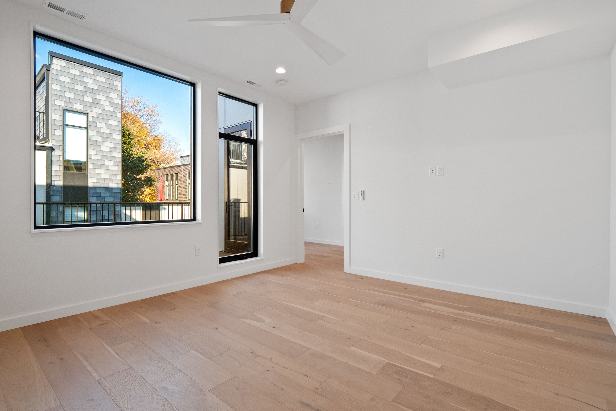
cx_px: 308
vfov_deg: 73.7
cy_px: 206
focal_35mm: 16
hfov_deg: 96.7
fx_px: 274
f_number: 6.3
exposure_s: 1/30
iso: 400
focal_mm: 8
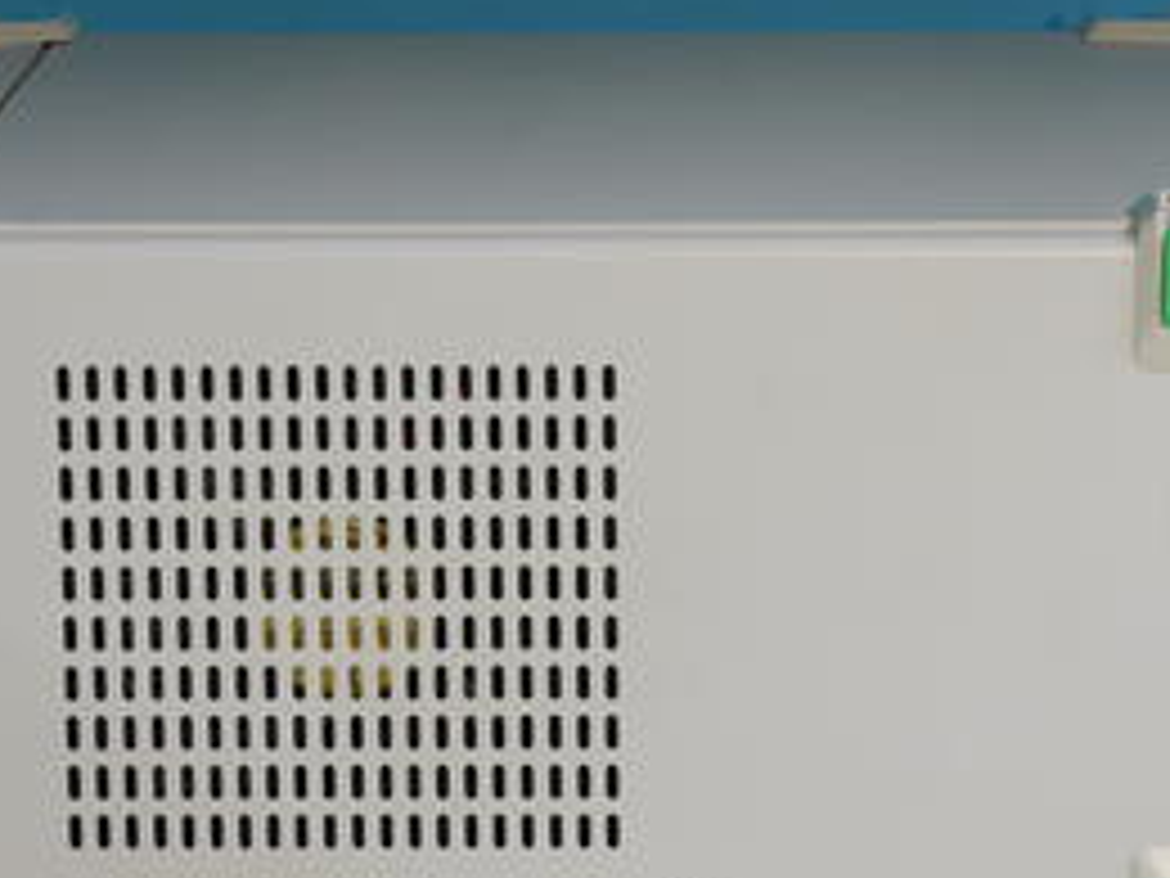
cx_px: 576
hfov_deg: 10.5
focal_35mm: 188
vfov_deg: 7.9
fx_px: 6354
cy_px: 473
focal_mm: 61
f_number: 14
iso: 400
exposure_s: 1/2
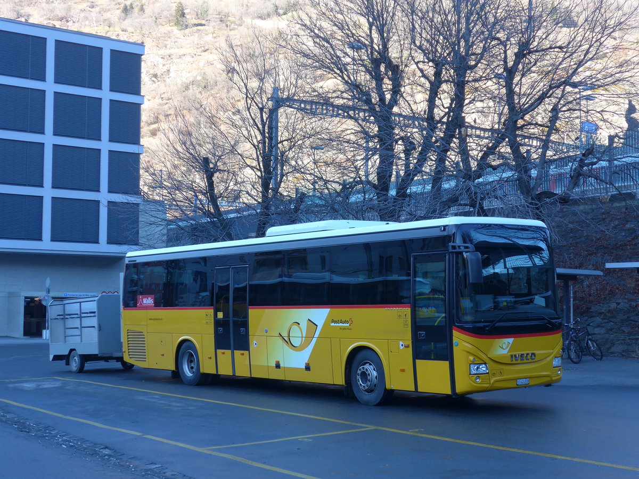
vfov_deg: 26.6
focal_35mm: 55
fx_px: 1015
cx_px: 320
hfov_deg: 34.9
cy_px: 240
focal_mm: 11.3
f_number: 3.4
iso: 80
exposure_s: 1/100
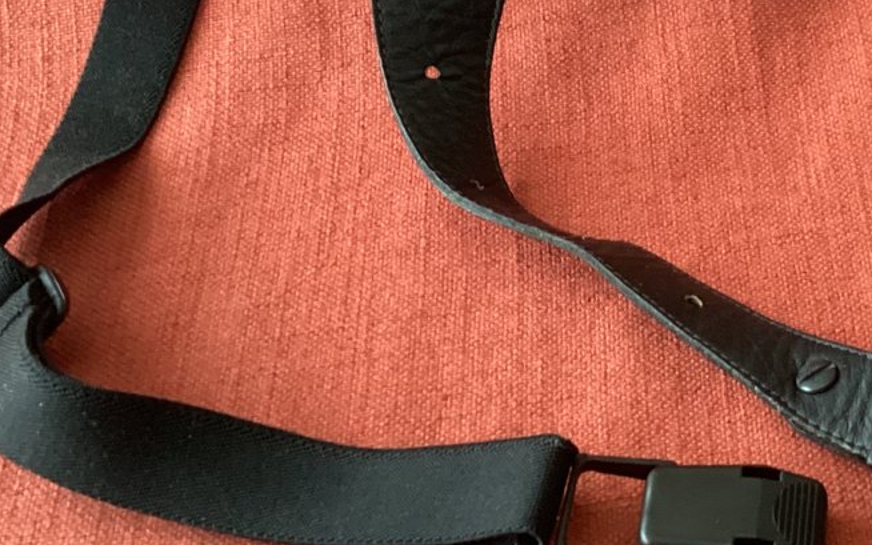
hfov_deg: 26.2
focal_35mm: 76
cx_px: 801
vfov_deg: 16.8
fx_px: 1806
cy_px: -15
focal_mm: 3.3
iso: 400
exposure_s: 1/30
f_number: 2.4
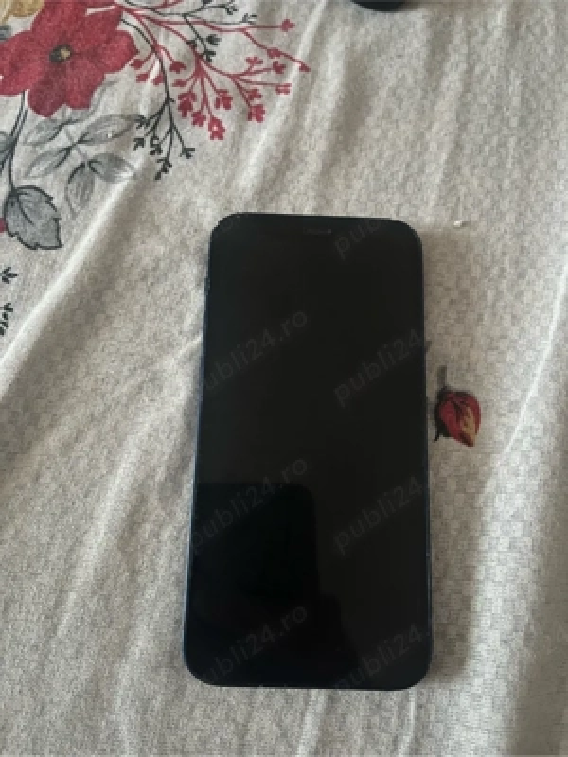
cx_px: 284
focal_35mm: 26
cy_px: 378
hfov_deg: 53.1
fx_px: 569
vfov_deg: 67.3
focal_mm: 5.1
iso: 800
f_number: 1.6
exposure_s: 1/17
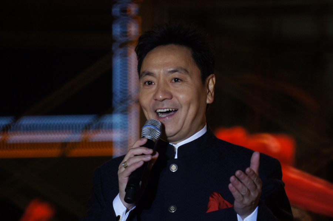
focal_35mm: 750
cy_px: 110
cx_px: 166
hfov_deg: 2.8
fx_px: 6930
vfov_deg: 1.8
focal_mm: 500
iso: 1600
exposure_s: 1/200
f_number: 8
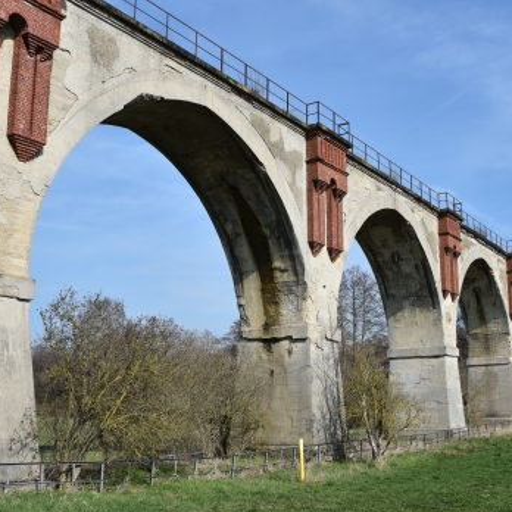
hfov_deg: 40.8
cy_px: 294
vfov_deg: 40.8
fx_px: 686
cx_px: 296
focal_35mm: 41
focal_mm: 28
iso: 200
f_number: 10
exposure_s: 1/400
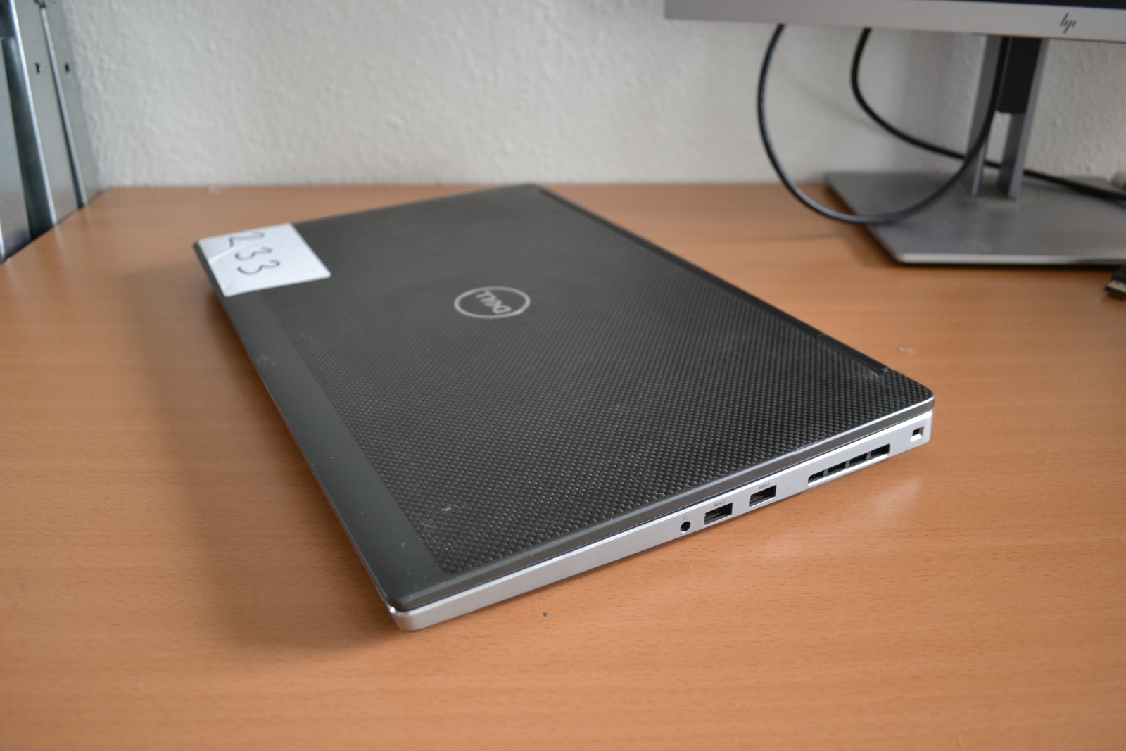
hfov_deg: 67.4
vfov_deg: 47.9
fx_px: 845
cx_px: 563
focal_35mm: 27
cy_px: 376
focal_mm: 18
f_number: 3.5
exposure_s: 1/50
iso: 400
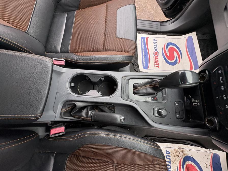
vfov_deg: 85.7
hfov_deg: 102.1
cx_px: 114
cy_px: 86
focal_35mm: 14
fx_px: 92
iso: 200
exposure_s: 1/99
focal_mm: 2.22
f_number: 2.2
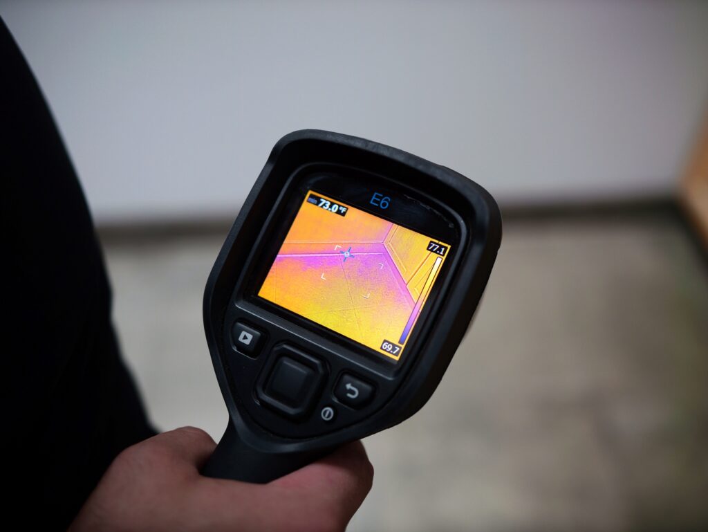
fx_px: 655
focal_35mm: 32
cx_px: 354
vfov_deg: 44.2
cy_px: 266
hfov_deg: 56.8
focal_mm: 16
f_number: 1.3
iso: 100
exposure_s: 1/60
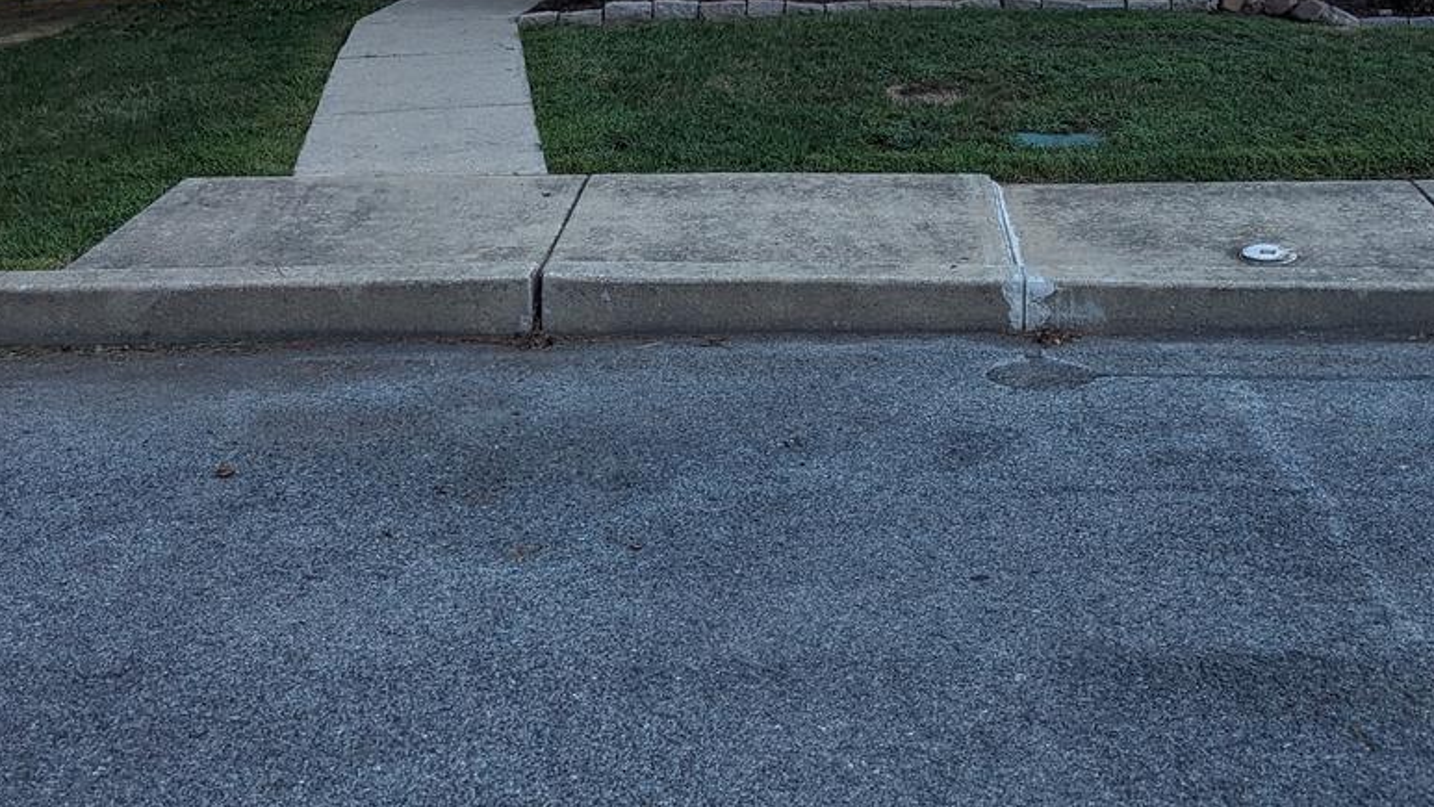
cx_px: 883
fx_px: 1977
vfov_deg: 21.7
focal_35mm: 52
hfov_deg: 39.6
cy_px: -109
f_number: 1.85
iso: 30
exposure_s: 1/633
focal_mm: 6.81
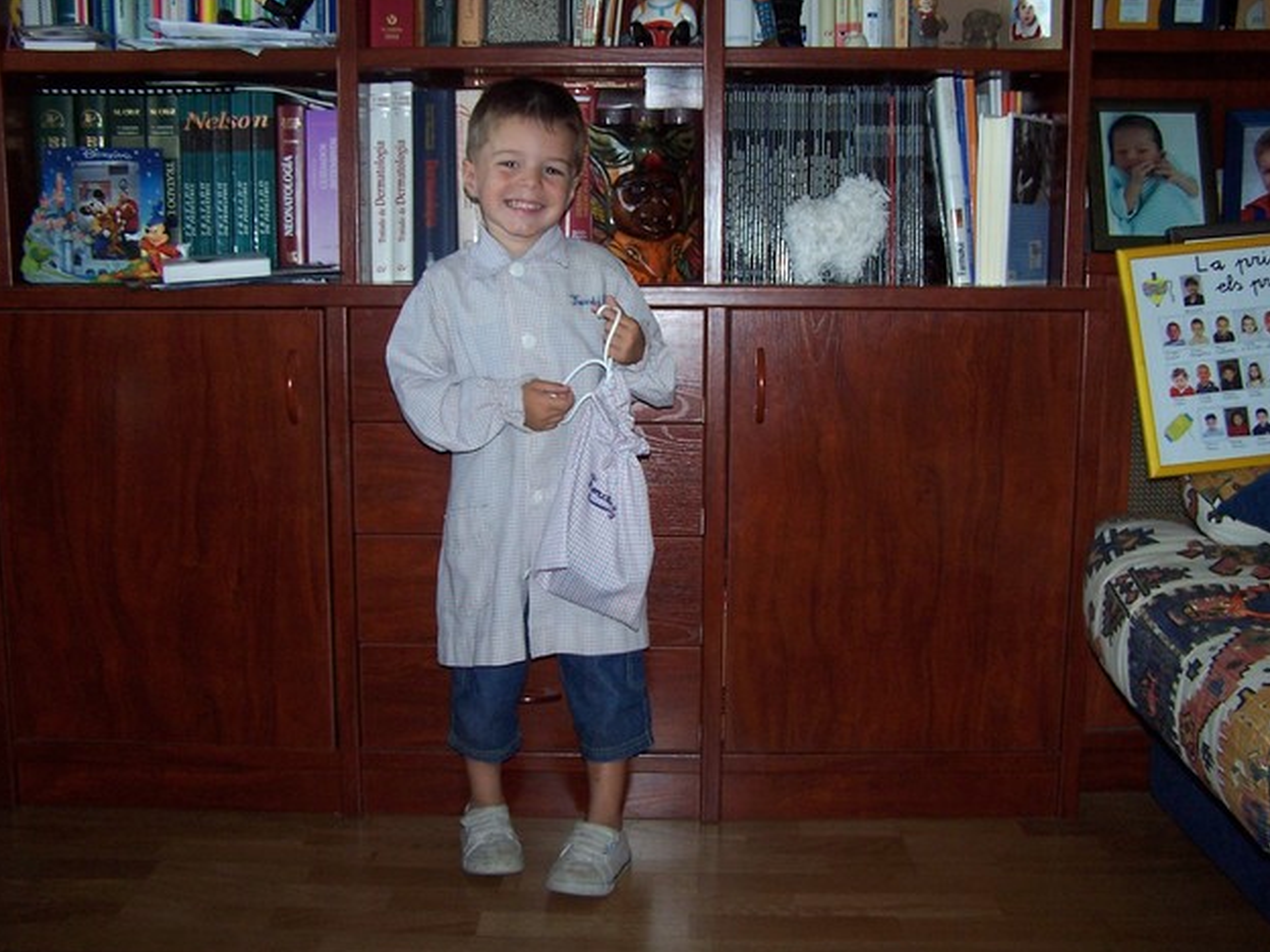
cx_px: 639
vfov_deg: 36.8
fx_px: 1431
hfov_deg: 47.9
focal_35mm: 39
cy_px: 486
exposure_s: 1/60
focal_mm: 6.3
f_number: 2.8
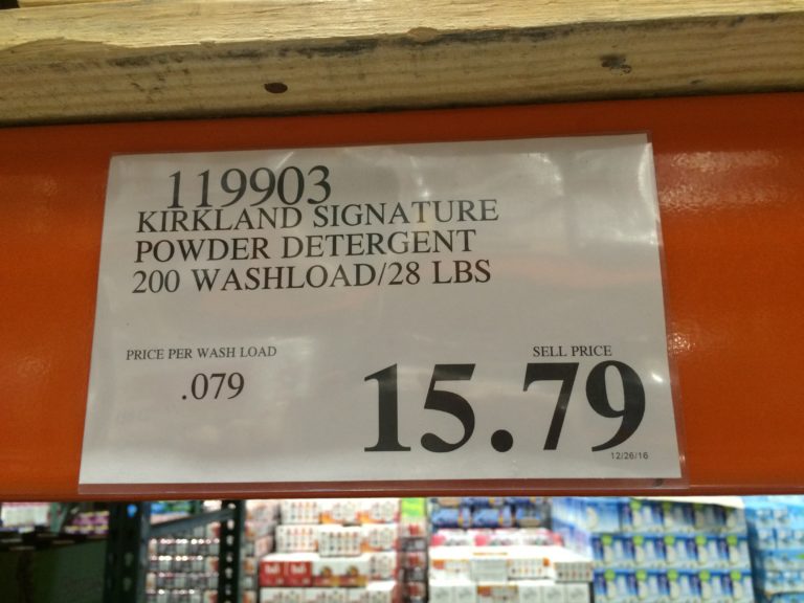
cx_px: 402
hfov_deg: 61.7
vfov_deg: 48.2
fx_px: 674
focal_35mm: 29
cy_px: 302
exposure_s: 1/30
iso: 200
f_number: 2.2
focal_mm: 4.15
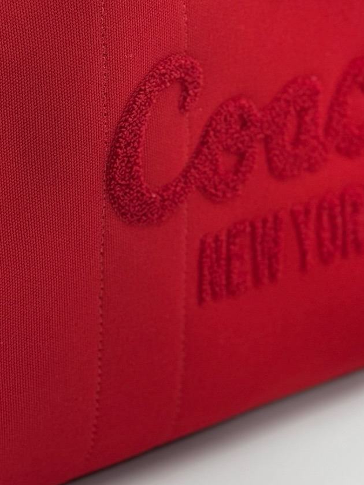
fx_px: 1640
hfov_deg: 12.6
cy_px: 65
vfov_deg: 16.6
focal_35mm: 117
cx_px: 74
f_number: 1.78
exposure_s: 1/420
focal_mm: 6.76
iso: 80
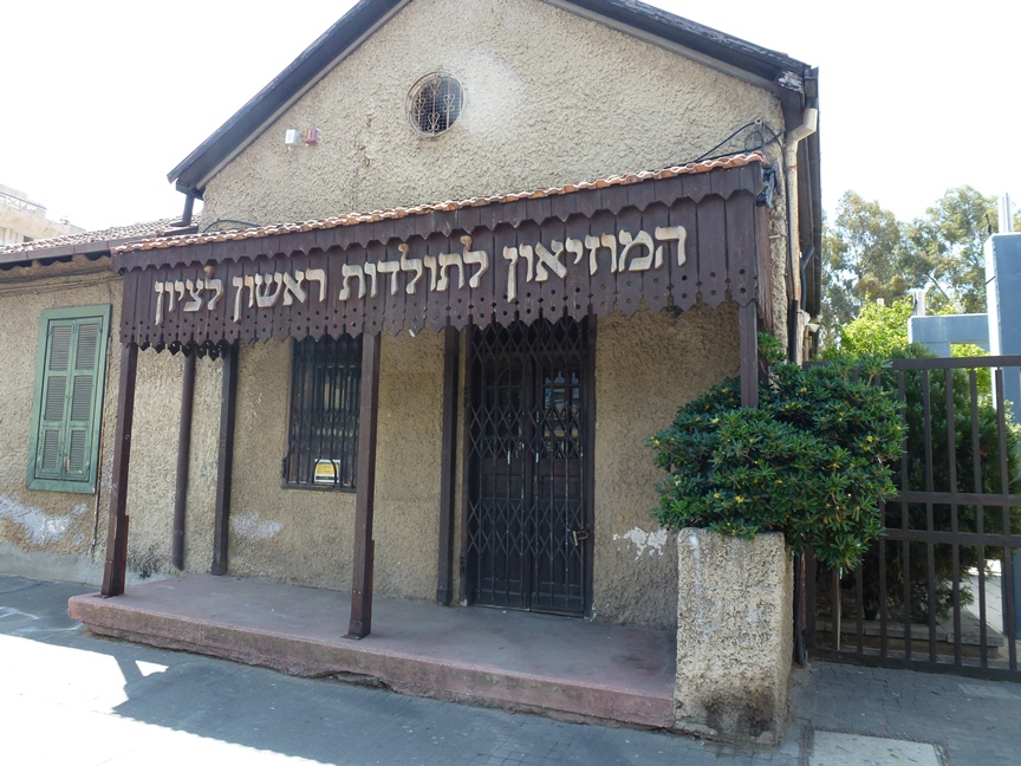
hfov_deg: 69.4
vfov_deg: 54.9
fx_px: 737
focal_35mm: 25
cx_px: 510
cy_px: 383
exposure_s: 1/160
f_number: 4
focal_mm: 4.3
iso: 100
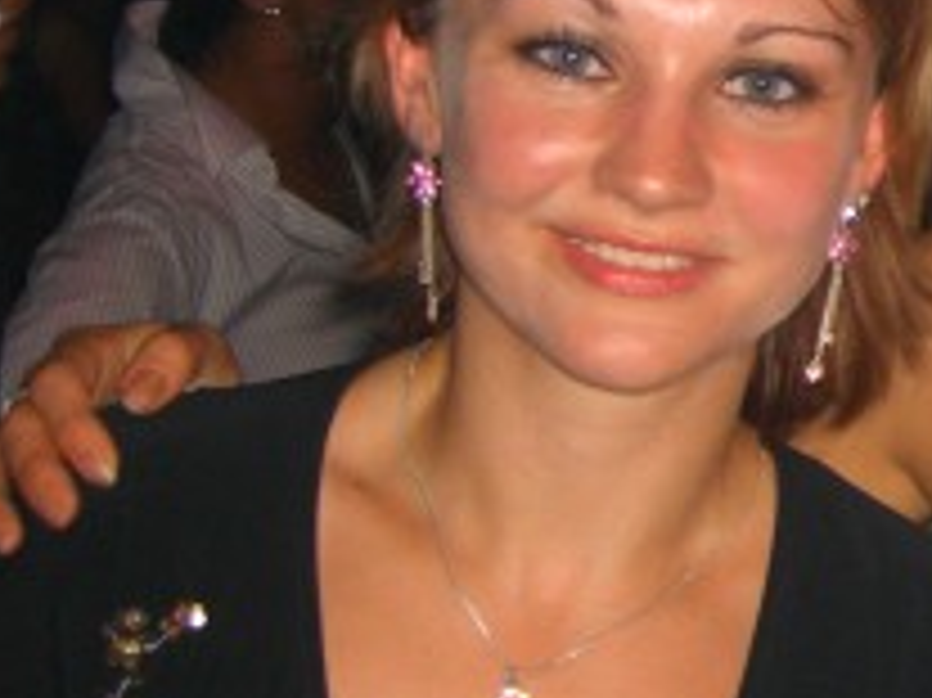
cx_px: 1243
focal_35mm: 110
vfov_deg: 13.4
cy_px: 302
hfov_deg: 16.8
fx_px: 2960
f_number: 2.8
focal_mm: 7.9
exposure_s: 1/60
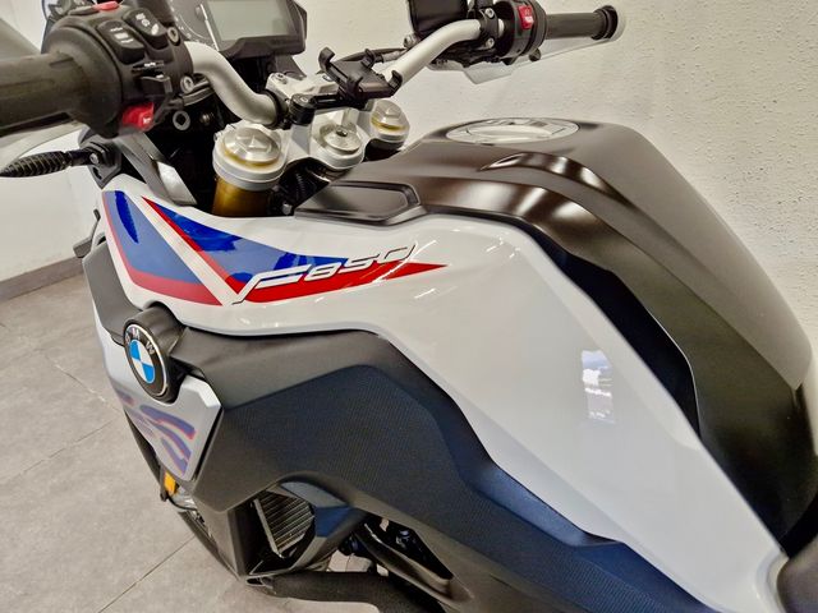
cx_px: 409
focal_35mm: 23
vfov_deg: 58.9
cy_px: 306
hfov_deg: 73.9
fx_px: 544
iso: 640
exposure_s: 1/100
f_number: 1.8
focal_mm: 5.4
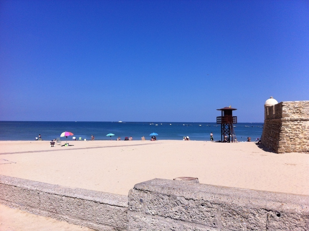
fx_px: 312
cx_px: 154
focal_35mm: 35
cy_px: 116
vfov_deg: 40.6
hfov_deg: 52.7
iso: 80
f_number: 2.8
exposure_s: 1/2742
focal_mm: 3.85
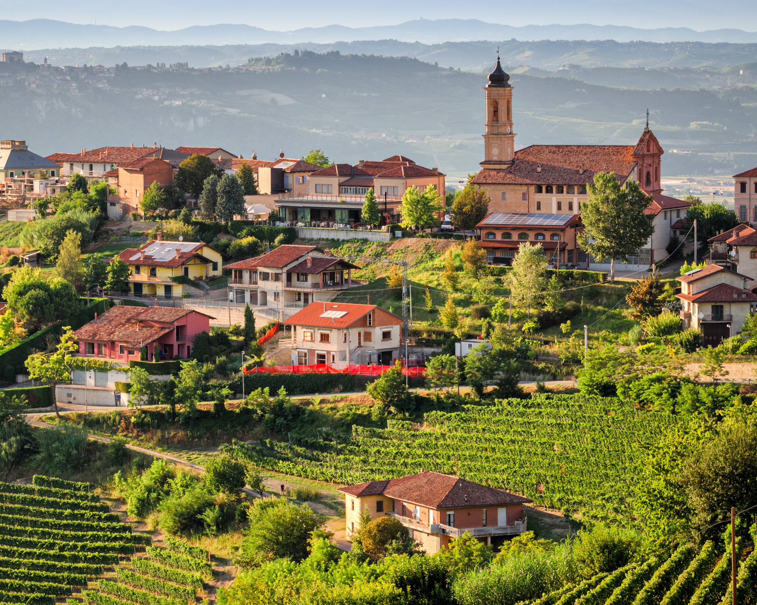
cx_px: 309
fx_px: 3472
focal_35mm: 155
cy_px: 302
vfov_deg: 10.0
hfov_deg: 12.4
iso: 100
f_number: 8
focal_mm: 70
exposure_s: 1/100
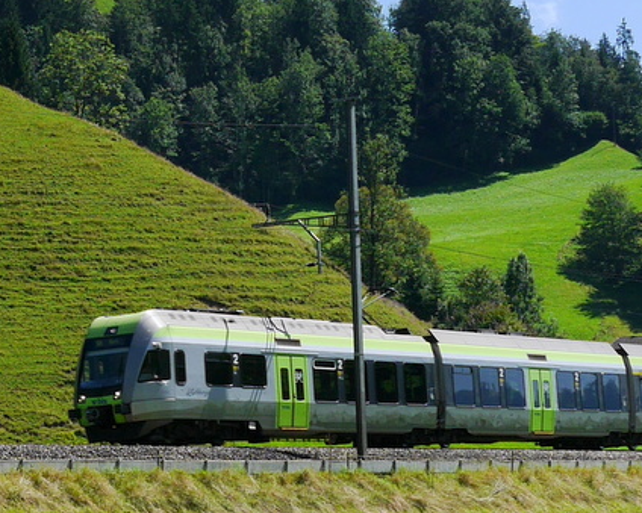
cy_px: 275
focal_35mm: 94
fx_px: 1786
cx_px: 419
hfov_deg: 20.3
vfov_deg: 16.4
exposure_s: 1/320
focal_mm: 17
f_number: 8
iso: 160
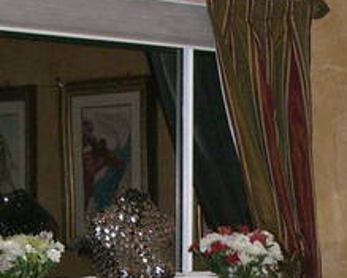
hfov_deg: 14.2
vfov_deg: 11.2
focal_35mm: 134
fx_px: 1376
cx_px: 322
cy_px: 375
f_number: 2.7
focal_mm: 6.2
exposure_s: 1/60
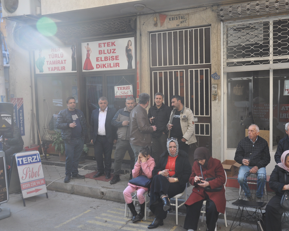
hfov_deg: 47.6
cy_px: 116
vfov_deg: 39.2
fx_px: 325
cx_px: 176
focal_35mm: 38
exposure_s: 1/125
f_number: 5.6
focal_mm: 22
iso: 250
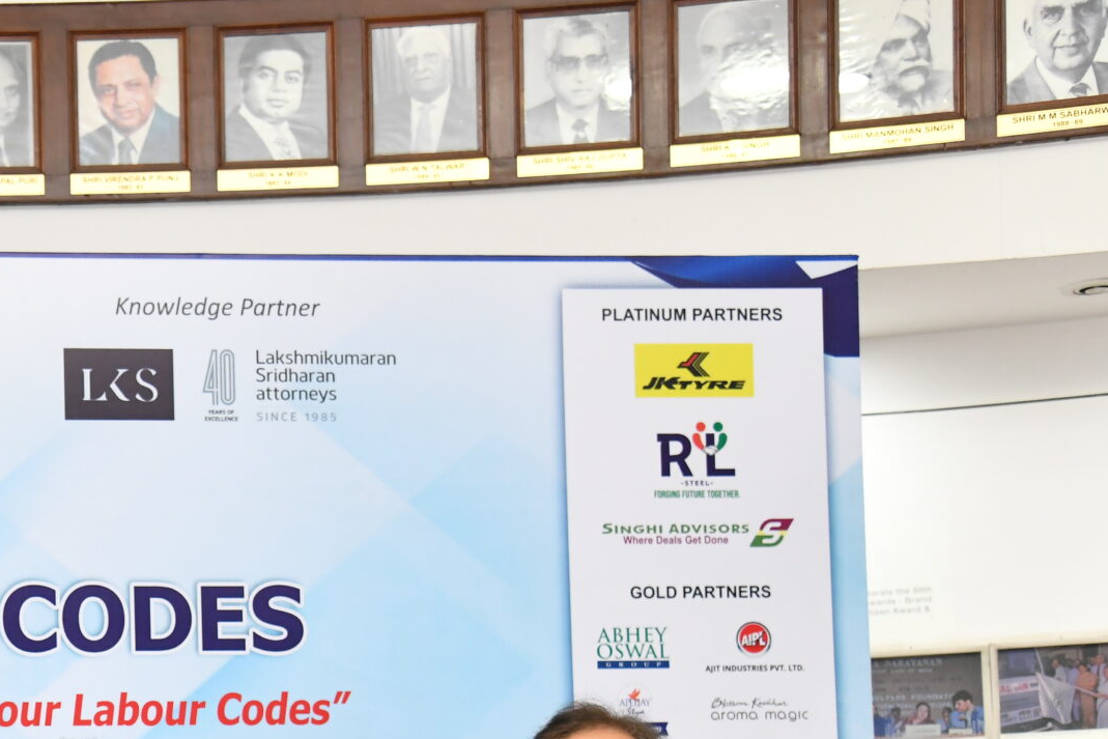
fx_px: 2801
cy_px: 859
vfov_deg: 14.6
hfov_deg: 21.0
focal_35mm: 91
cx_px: -179
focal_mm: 38
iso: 2000
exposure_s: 1/125
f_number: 5.6
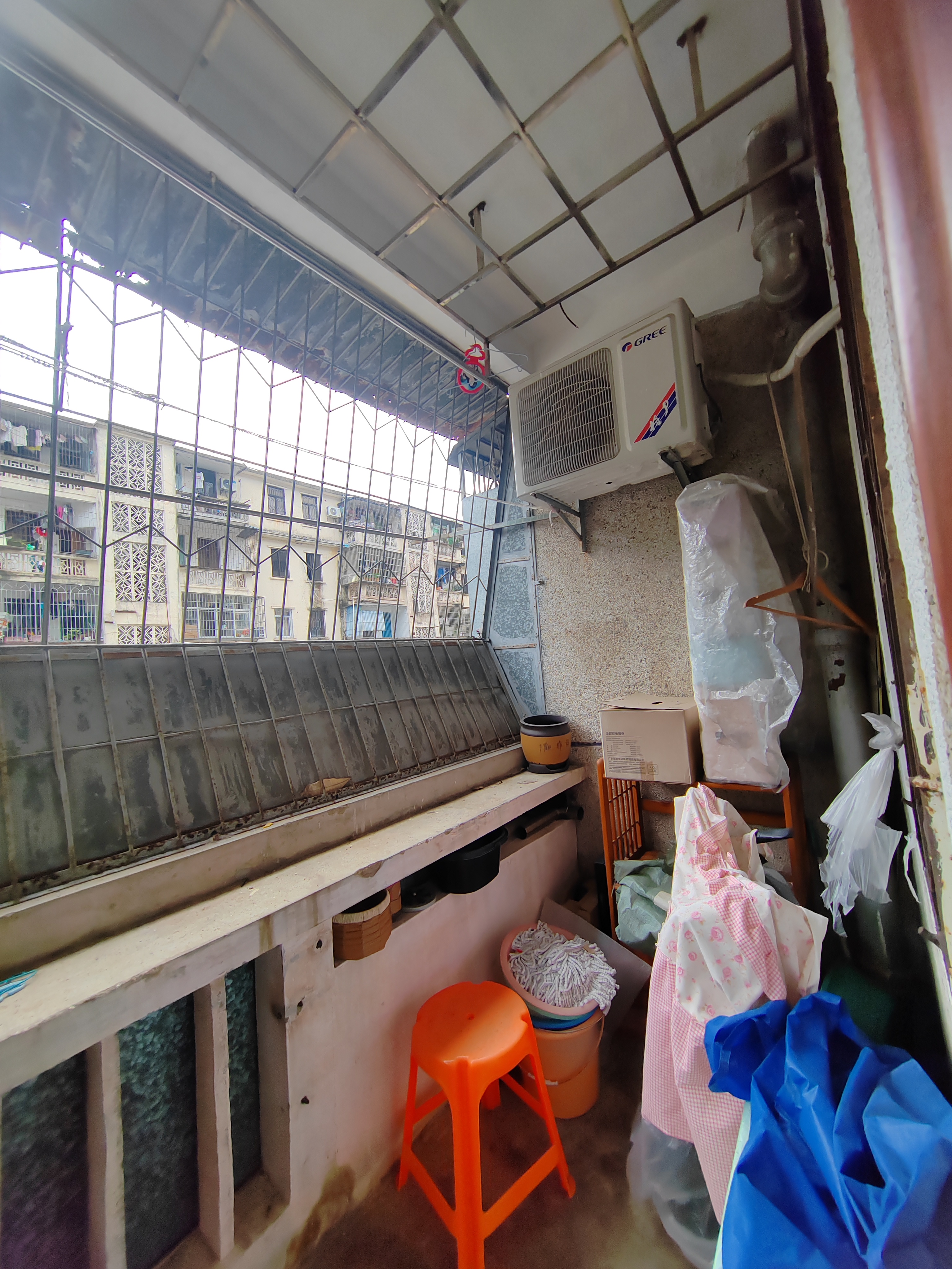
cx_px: 476
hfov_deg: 89.9
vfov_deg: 106.2
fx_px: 477
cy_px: 634
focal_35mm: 13
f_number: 2.2
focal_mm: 2.16
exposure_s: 1/310
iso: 100
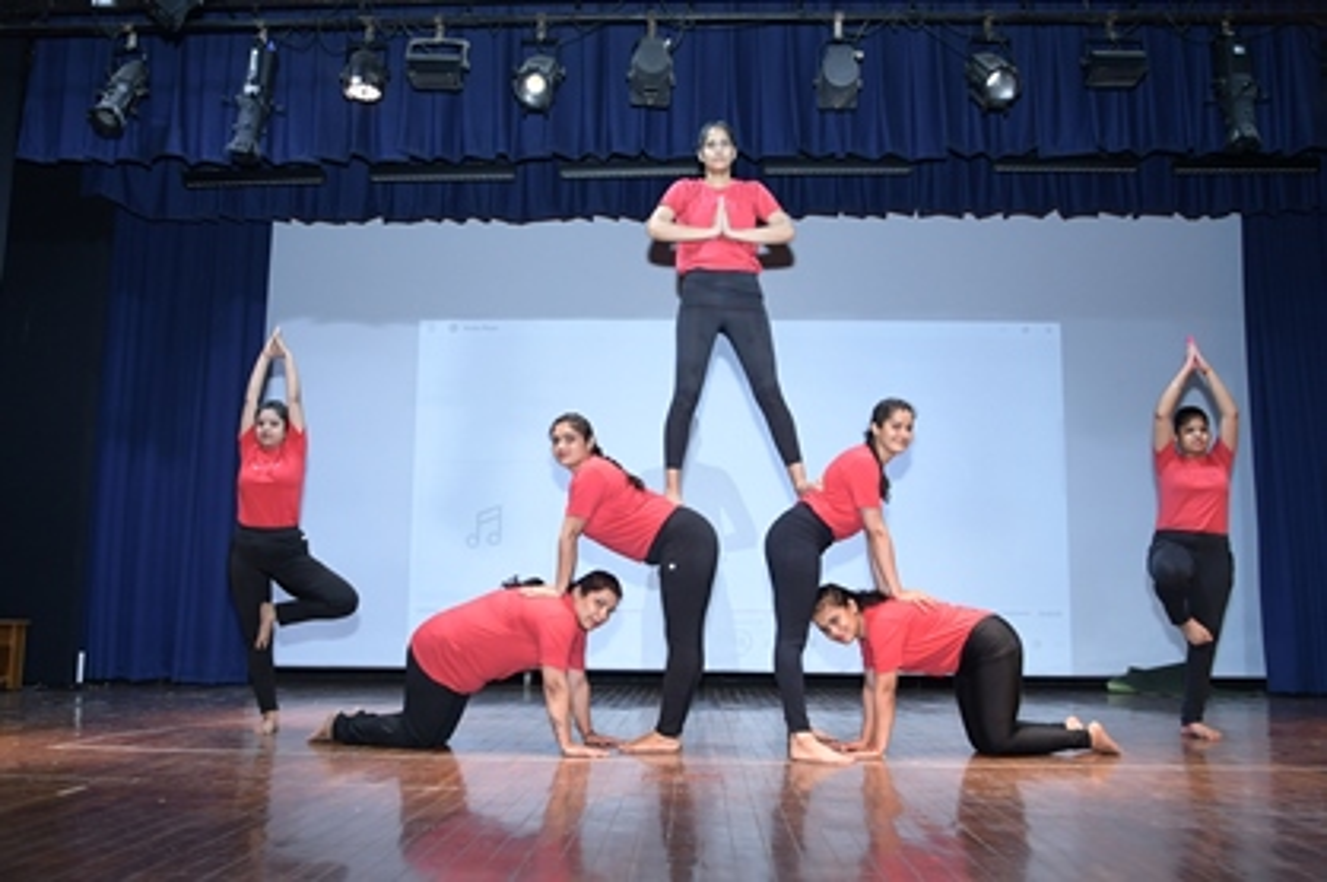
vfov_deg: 42.3
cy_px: 441
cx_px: 664
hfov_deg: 60.3
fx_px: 1142
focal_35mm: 31
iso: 1000
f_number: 4.5
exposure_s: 1/125
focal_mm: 21
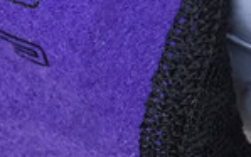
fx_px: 1354
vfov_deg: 6.6
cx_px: 428
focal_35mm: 198
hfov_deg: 10.1
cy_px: 16
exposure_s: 1/100
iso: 40
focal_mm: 3.3
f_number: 2.4
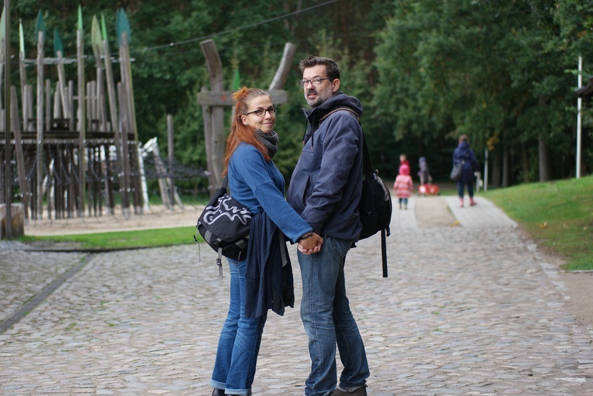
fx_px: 1302
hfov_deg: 25.6
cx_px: 267
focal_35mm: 79
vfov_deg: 17.3
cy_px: 197
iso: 100
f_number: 2
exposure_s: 1/200
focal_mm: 45
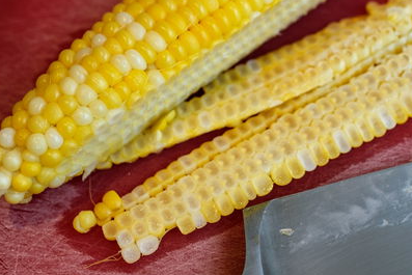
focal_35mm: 85
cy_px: 79
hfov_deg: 23.7
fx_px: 973
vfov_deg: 16.0
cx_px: 297
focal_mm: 30
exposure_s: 1/105
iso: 125
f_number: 2.5
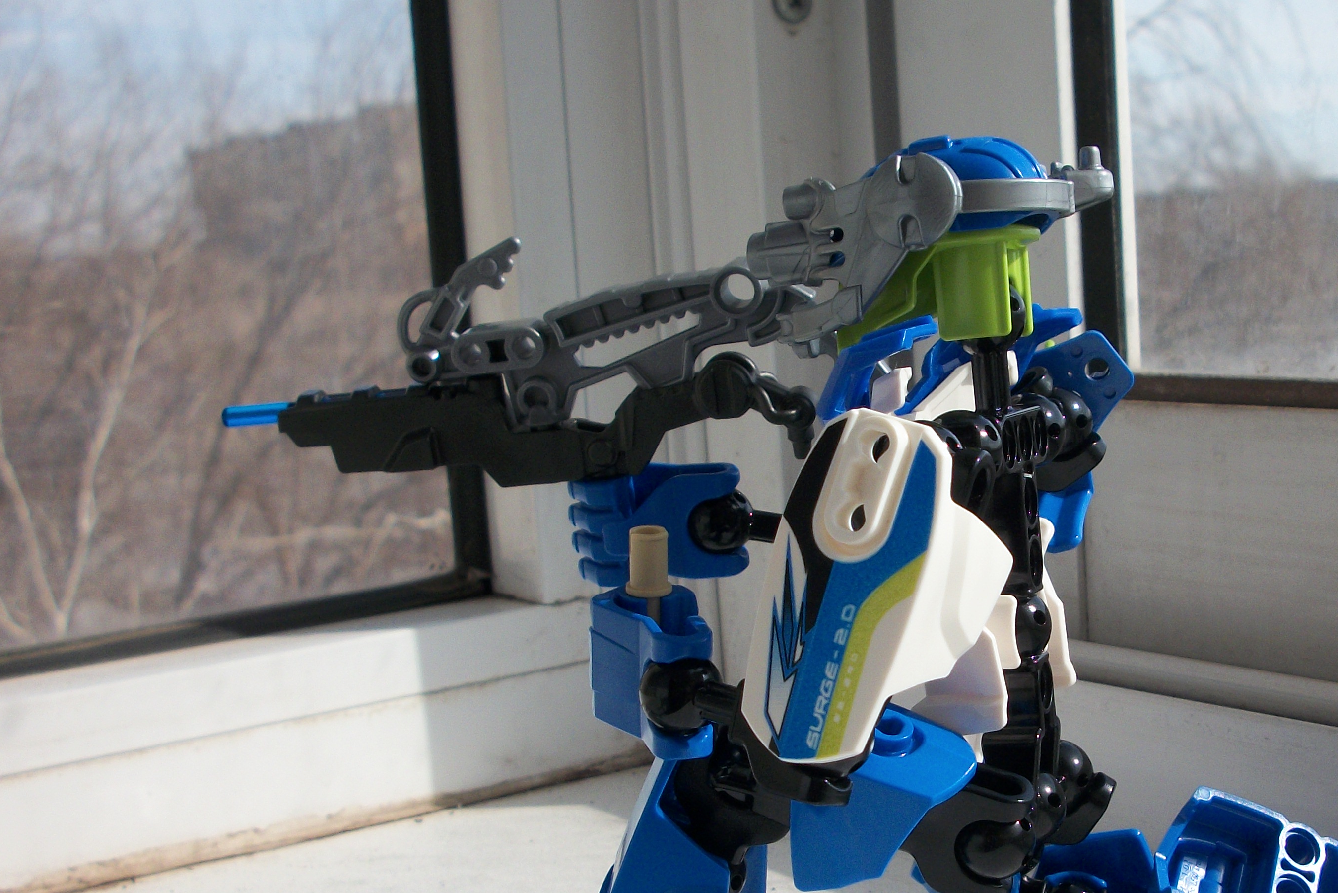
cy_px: 626
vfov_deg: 24.9
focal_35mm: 54
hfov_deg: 36.3
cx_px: 932
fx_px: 2007
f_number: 8.8
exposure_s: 1/250
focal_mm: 6.3
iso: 80
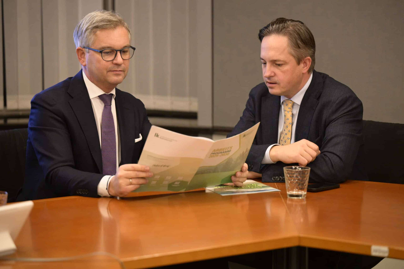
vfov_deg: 11.9
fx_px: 1290
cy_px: 134
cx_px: 202
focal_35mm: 115
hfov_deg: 17.8
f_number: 2.8
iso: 2500
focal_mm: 115
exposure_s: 1/250
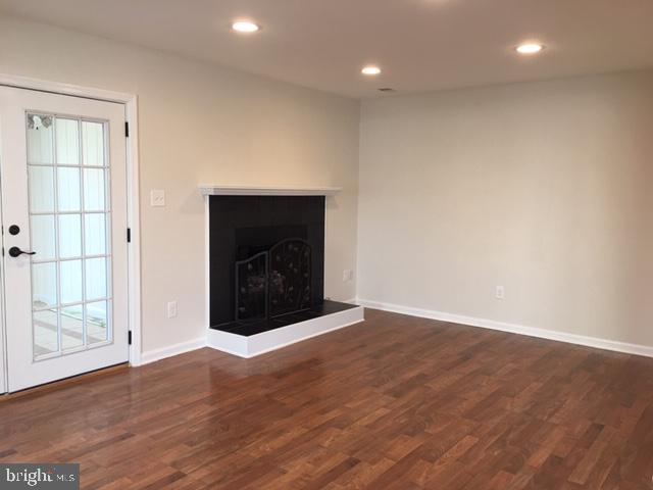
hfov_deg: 61.7
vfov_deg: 48.2
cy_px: 245
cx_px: 326
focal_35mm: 29
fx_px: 547
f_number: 2.2
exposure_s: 1/30
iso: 32
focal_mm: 4.15
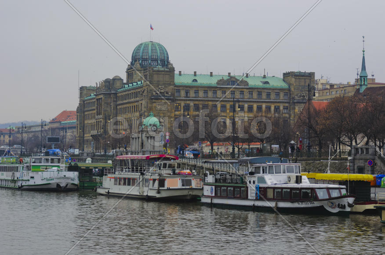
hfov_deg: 19.5
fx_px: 1120
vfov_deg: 13.0
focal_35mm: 105
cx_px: 192
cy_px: 128
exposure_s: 1/250
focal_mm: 70
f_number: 5.6
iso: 250
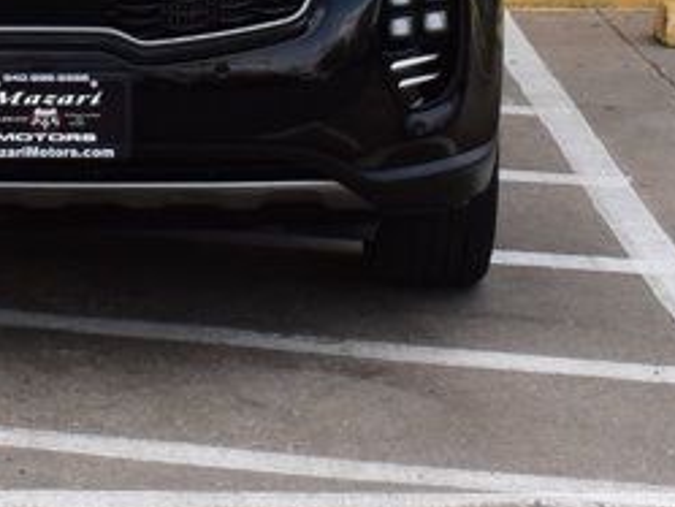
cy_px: -350
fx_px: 3473
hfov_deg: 11.1
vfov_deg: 8.1
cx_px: 100
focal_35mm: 178
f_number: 10
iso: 400
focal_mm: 30
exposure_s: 1/200
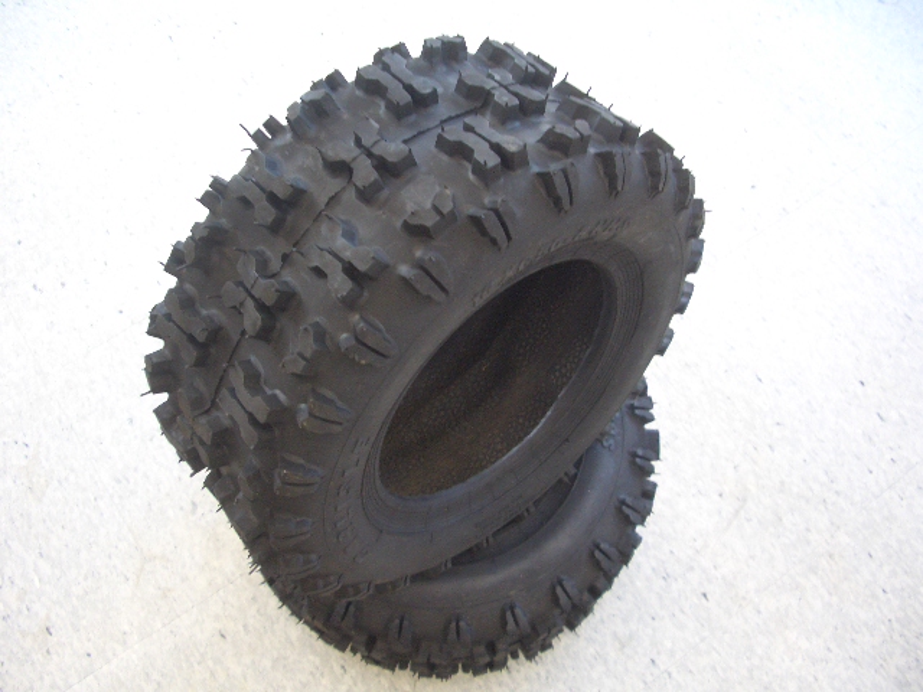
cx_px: 462
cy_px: 346
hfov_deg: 52.6
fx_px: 933
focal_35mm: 35
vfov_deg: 40.7
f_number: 2.6
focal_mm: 5.8
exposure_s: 1/20
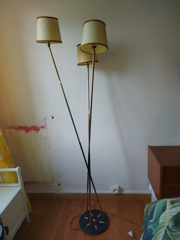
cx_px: 90
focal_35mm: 24
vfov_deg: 71.6
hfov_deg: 56.8
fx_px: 166
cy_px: 120
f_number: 1.8
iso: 80
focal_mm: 5.23
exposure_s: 1/60
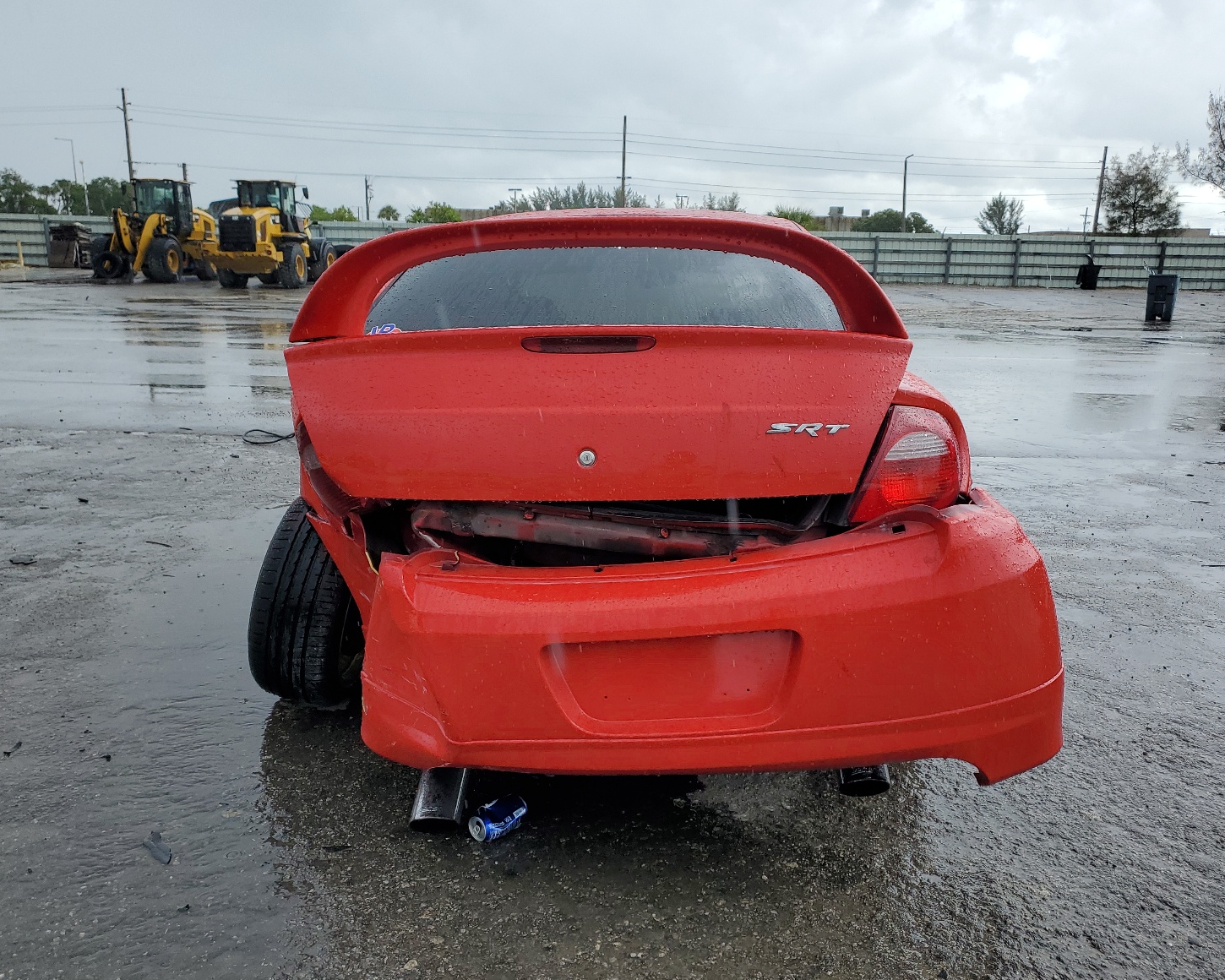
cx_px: 634
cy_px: 505
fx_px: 1015
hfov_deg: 62.2
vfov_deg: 51.5
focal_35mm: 28
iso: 50
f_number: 1.5
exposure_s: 1/769
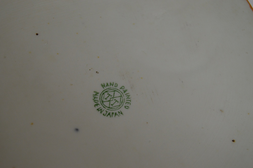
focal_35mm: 82
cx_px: 126
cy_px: 84
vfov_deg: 16.5
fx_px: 579
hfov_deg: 24.6
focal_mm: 55
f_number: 5.6
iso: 640
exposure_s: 1/60
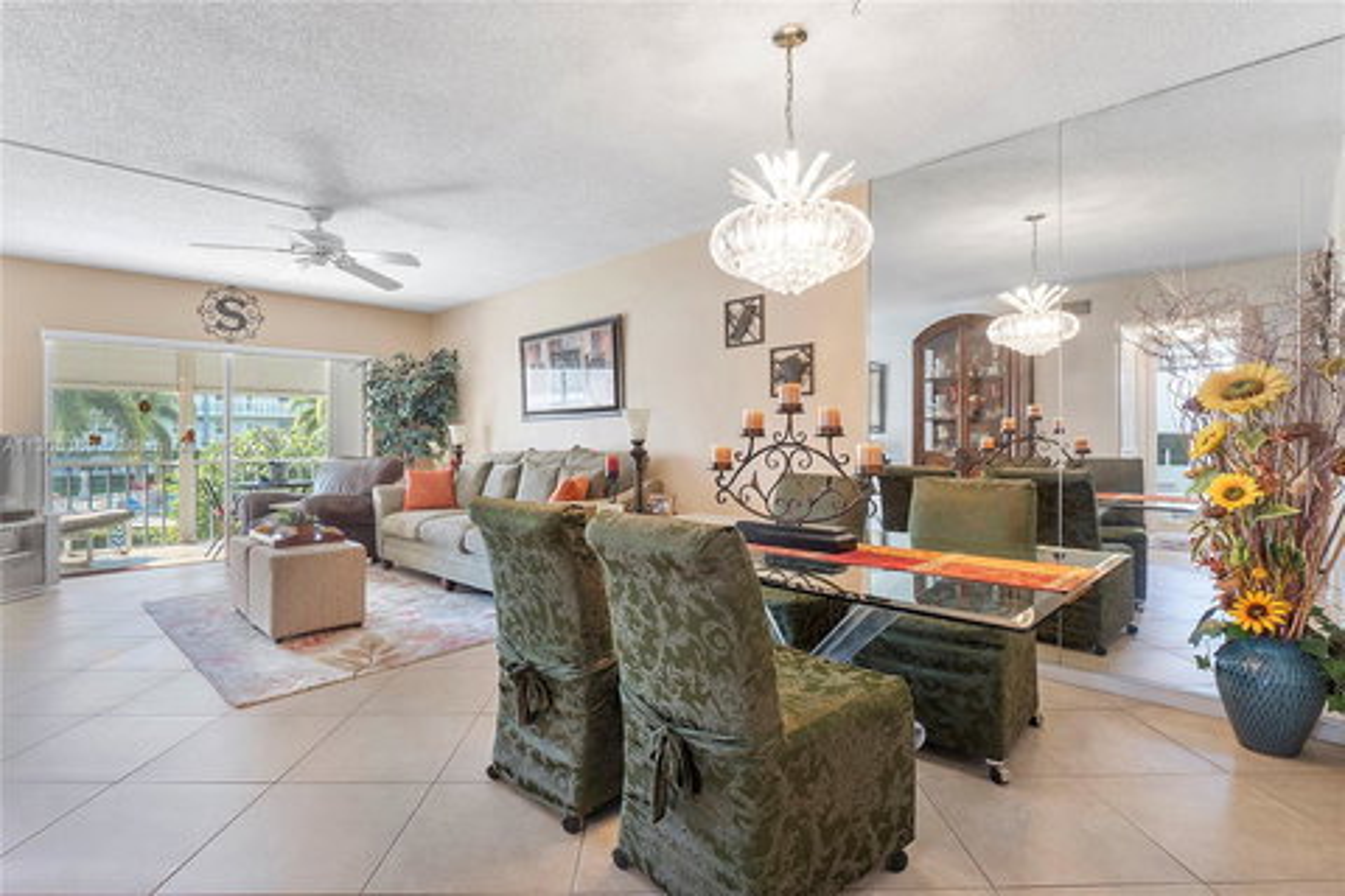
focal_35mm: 15
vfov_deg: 77.3
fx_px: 560
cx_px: 672
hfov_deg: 100.4
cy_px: 448
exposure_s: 1/6
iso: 250
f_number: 9
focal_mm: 10
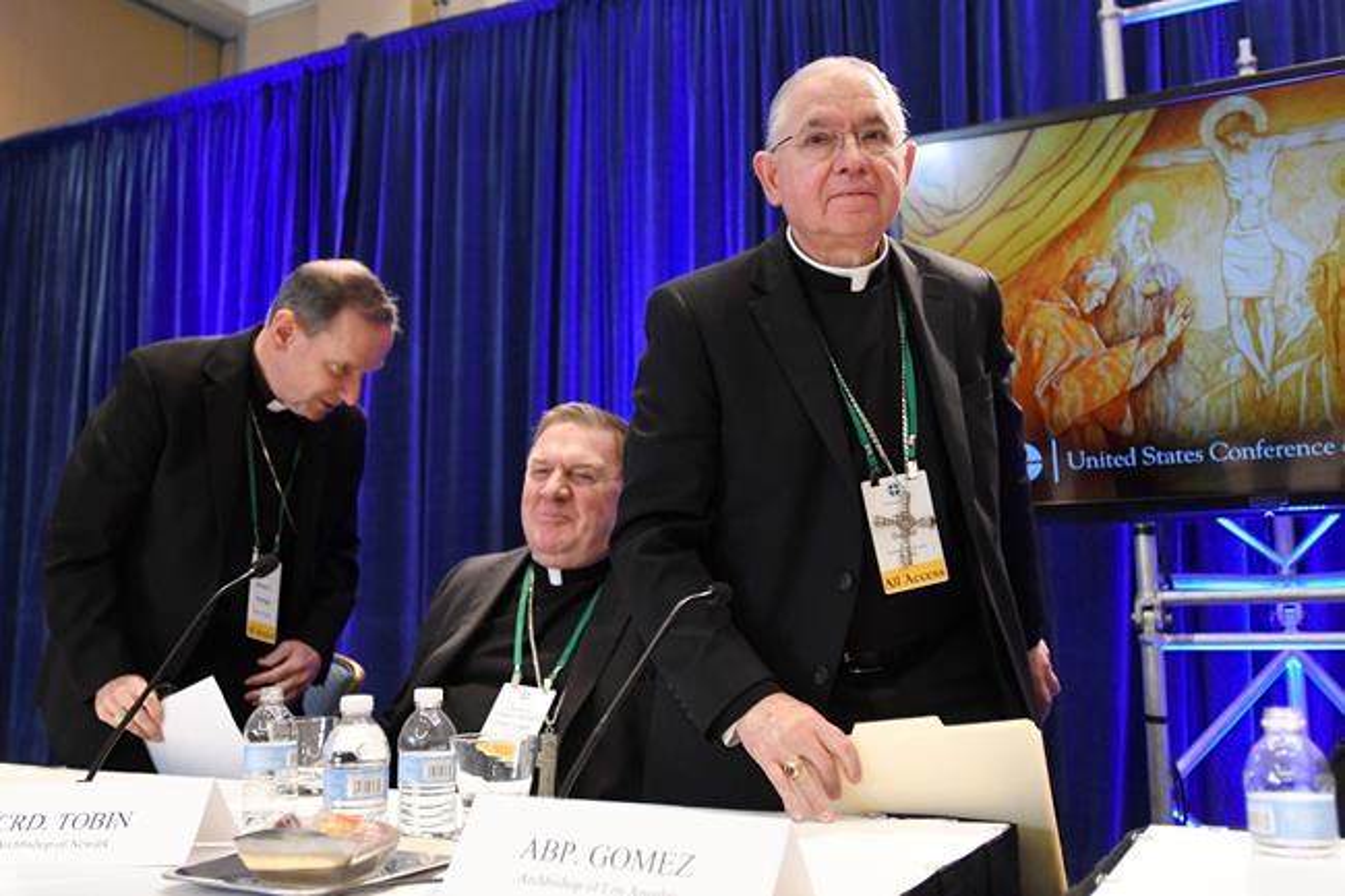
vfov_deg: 36.9
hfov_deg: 53.1
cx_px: 672
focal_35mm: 36
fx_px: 1345
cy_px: 448
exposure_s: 1/500
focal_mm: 24
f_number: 2.8
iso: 5000
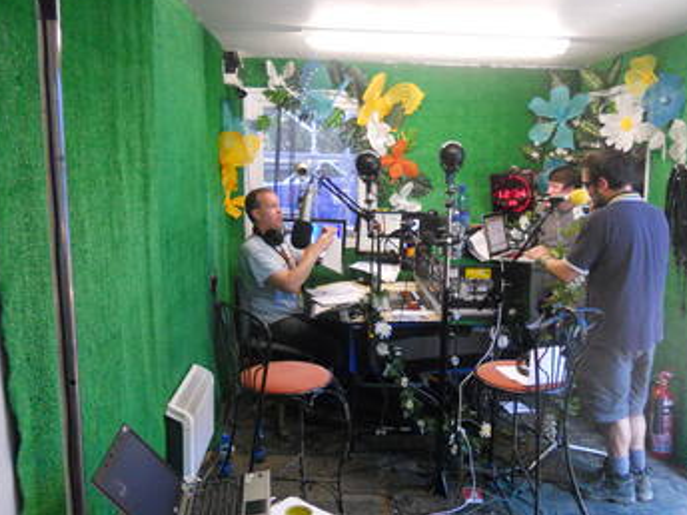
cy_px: 255
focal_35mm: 33
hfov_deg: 55.3
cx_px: 369
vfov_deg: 42.9
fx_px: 655
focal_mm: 4.9
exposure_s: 1/30
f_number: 3.2
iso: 400
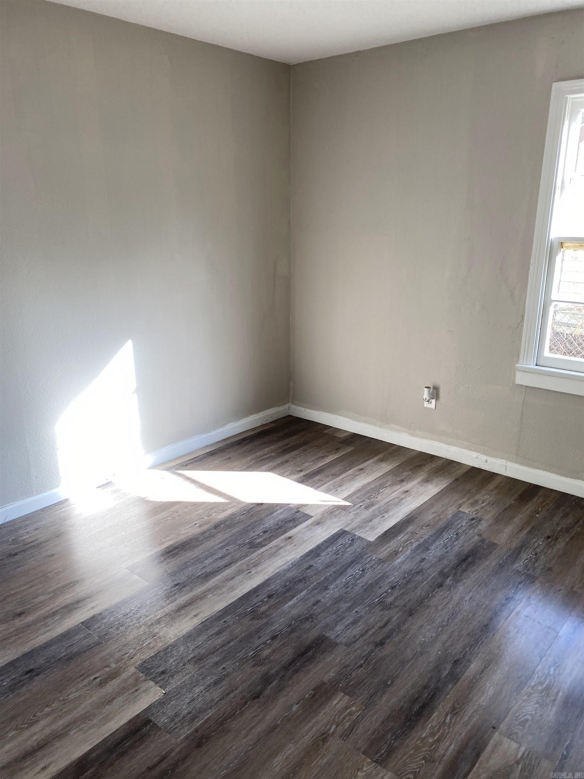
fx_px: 585
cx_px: 292
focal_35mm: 26
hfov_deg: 53.1
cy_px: 390
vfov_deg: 67.3
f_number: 1.8
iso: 32
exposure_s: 1/124
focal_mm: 4.25
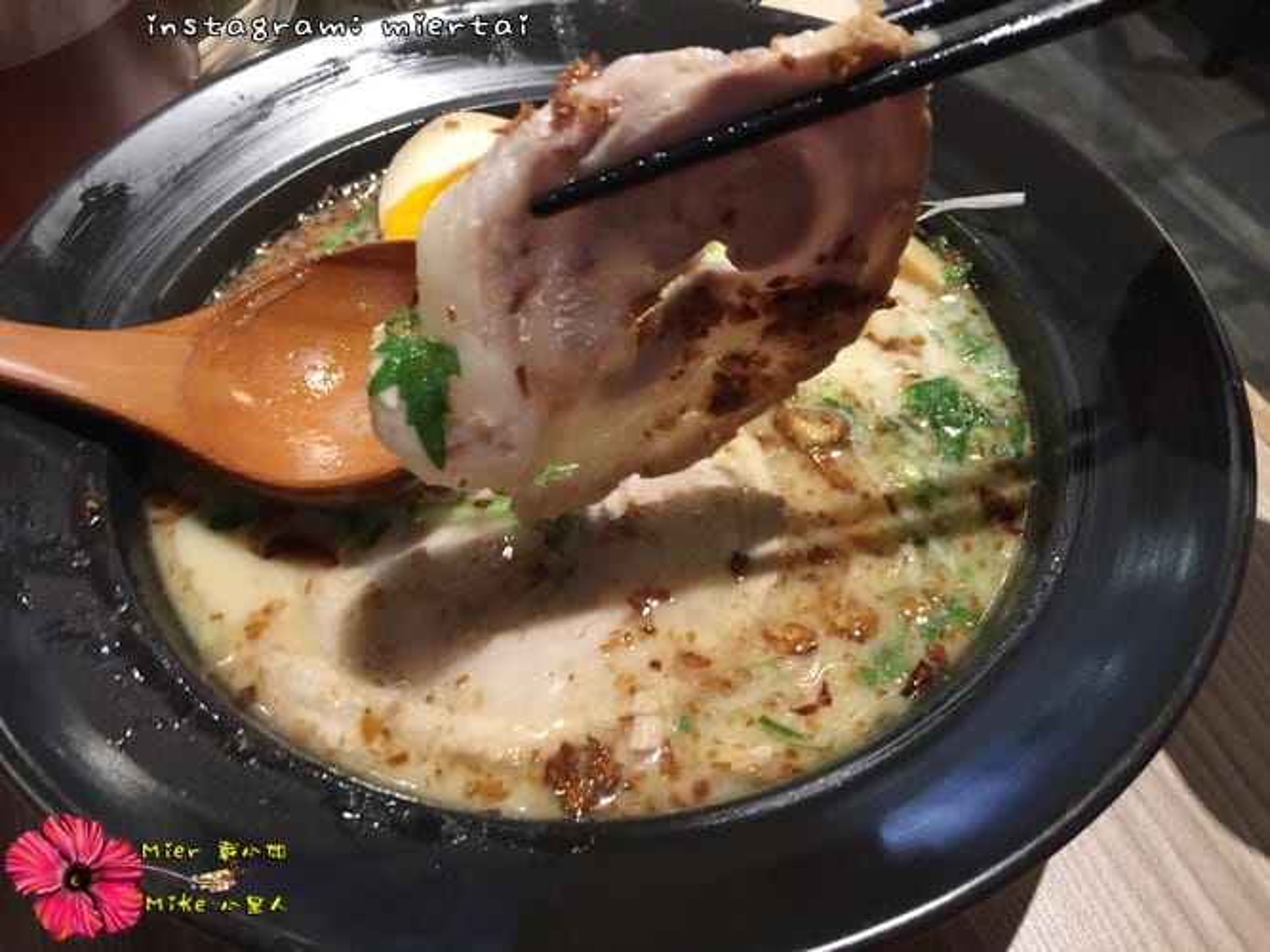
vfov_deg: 48.2
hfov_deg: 61.7
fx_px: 1064
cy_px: 476
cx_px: 635
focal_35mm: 29
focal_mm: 4.15
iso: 64
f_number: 2.2
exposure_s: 1/4
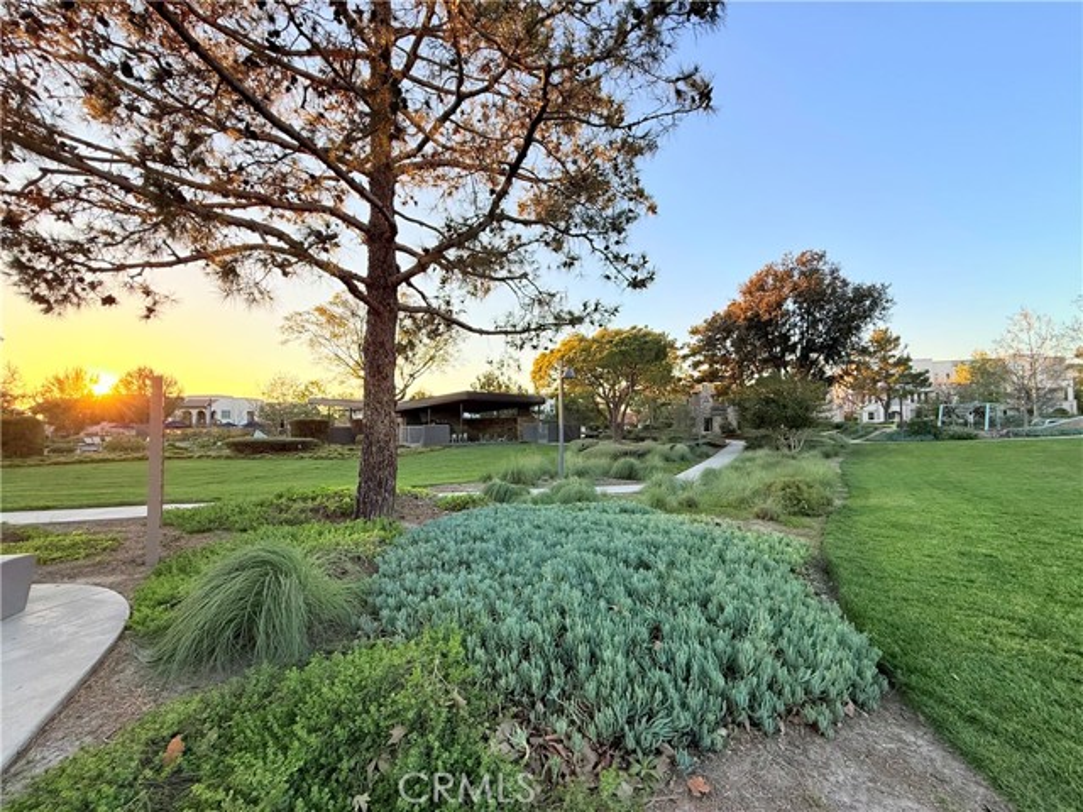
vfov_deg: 85.7
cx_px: 542
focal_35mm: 14
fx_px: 438
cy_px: 406
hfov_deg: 102.1
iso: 64
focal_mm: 2.22
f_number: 2.2
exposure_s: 1/365
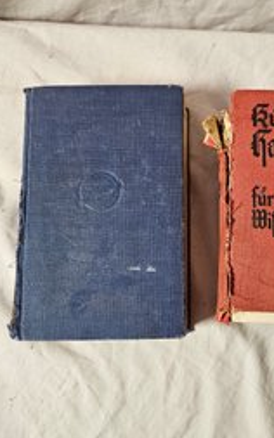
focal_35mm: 33
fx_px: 395
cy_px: 217
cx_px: 202
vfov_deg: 58.2
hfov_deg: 37.5
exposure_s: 1/120
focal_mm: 5.4
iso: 160
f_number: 1.8
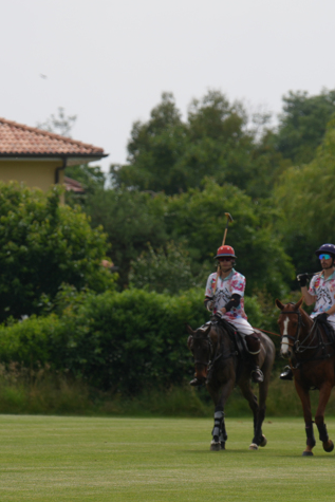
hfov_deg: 3.4
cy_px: 351
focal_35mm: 409
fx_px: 5704
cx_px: 4
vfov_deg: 5.0
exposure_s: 1/1600
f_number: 4
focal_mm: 162
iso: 125
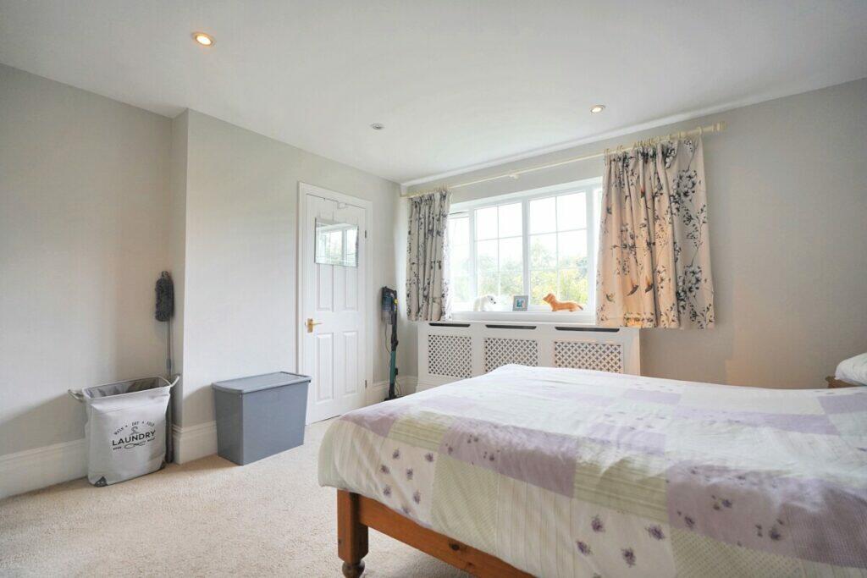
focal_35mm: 16
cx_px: 434
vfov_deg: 73.8
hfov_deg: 96.7
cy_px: 289
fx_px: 385
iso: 1000
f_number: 4
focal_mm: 16
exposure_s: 1/160
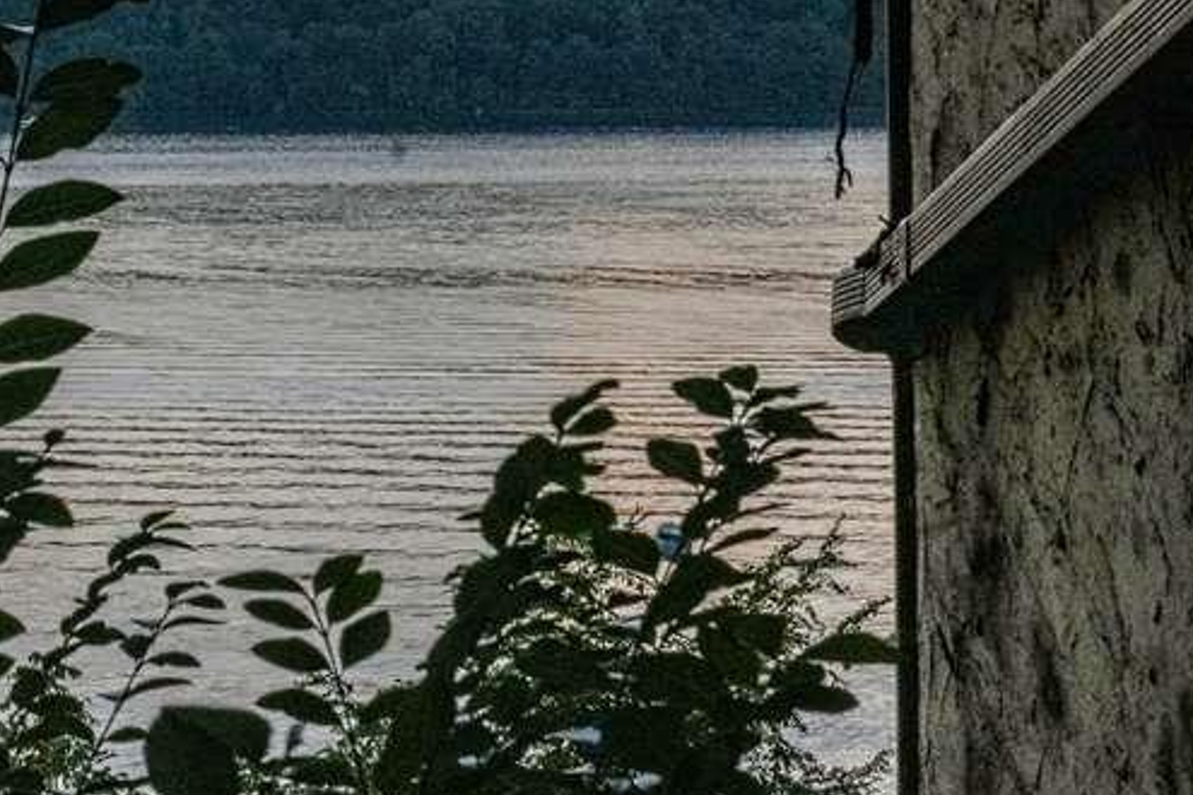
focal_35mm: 126
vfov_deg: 10.8
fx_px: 4175
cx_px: -328
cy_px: -37
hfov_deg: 15.5
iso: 1600
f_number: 18
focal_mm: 48
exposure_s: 1/80
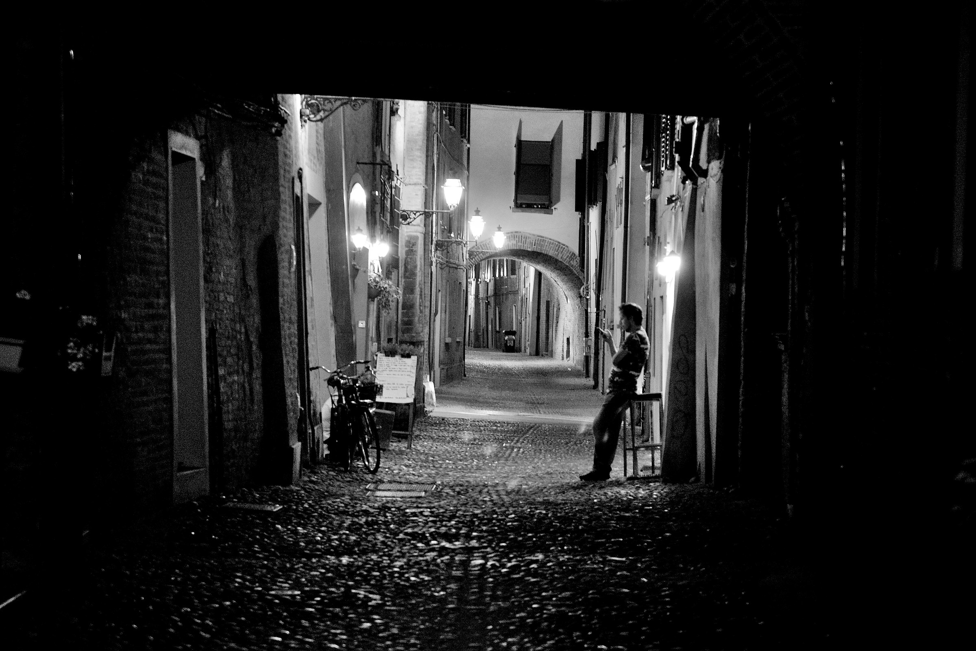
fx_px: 2170
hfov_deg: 25.4
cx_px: 488
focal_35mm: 80
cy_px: 326
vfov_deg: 17.1
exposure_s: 1/15
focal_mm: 80
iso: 4000
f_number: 5.6
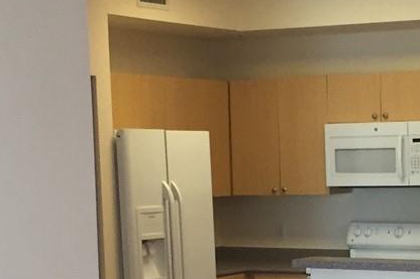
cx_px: 371
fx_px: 1353
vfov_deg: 11.5
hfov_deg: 17.4
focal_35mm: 116
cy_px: 357
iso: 50
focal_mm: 4.15
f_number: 2.2
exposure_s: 1/30
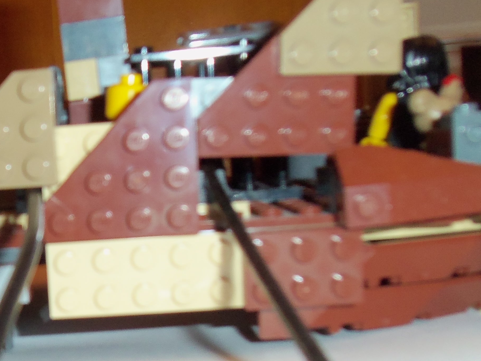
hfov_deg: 26.5
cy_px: 240
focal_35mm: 68
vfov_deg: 21.5
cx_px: -37
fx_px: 945
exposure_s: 1/30
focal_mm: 5.2
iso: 100
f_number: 3.4
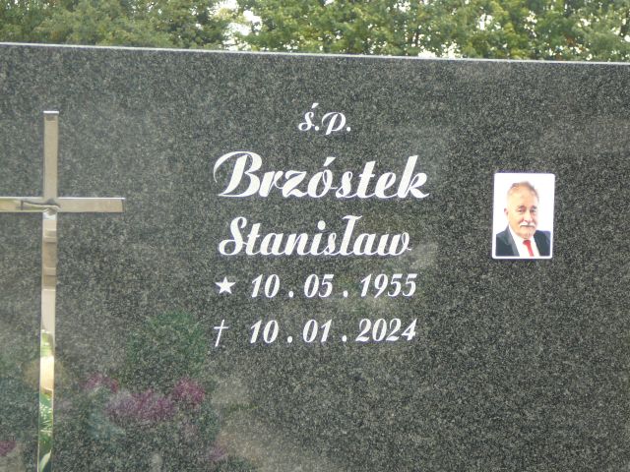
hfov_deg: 20.7
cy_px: 236
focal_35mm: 95
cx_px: 315
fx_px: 1729
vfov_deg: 15.6
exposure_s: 1/60
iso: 100
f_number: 3.9
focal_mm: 14.1
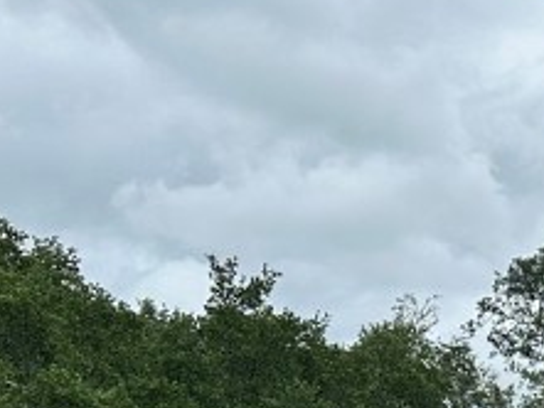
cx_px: 778
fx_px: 1745
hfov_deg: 16.4
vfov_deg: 13.0
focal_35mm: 111
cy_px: 479
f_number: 1.78
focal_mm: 6.86
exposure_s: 1/8197
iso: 80
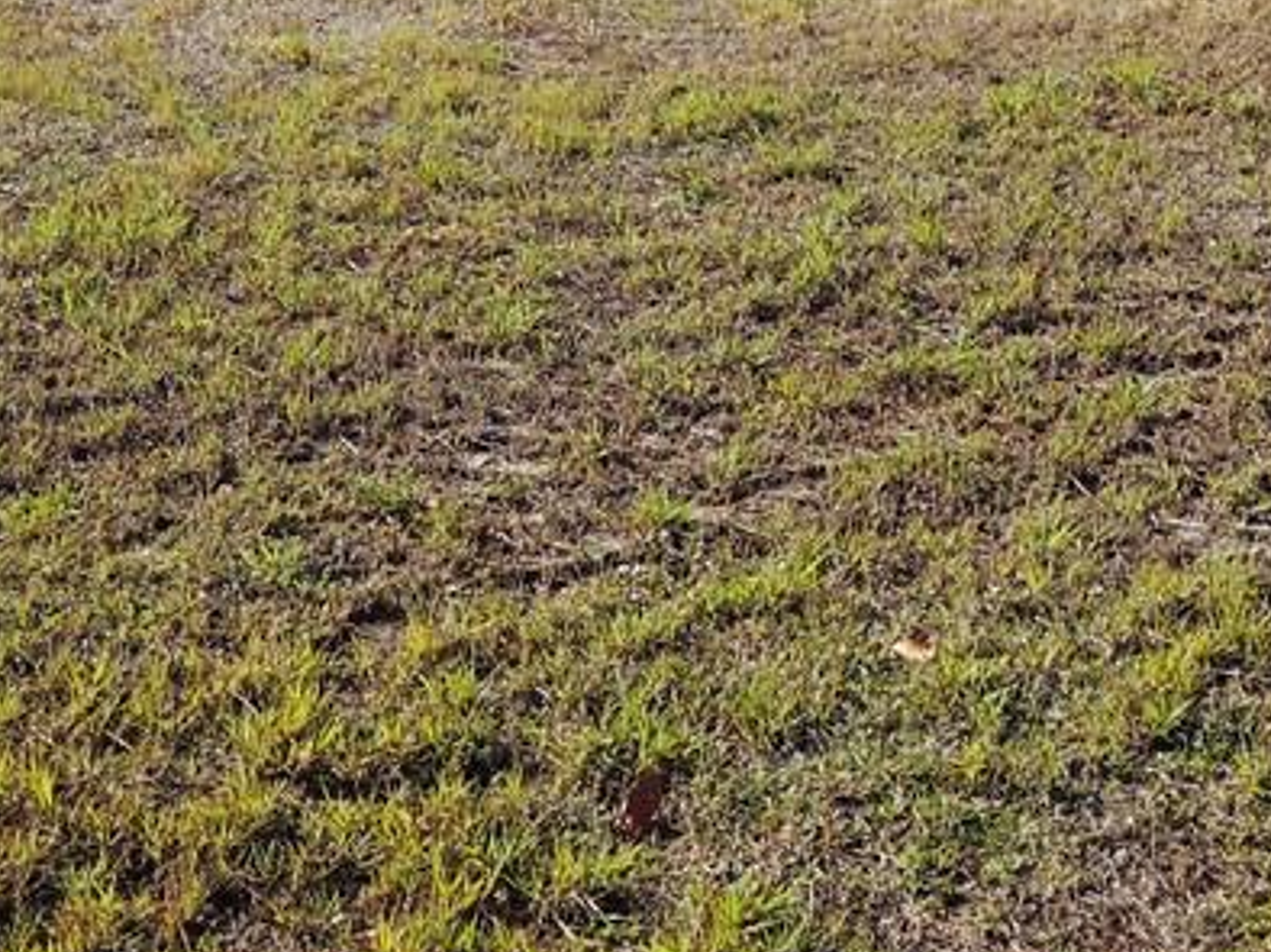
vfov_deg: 12.4
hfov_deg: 16.8
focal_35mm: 117
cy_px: -187
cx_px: 587
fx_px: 4293
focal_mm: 8.1
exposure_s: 1/1000
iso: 100
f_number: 2.8
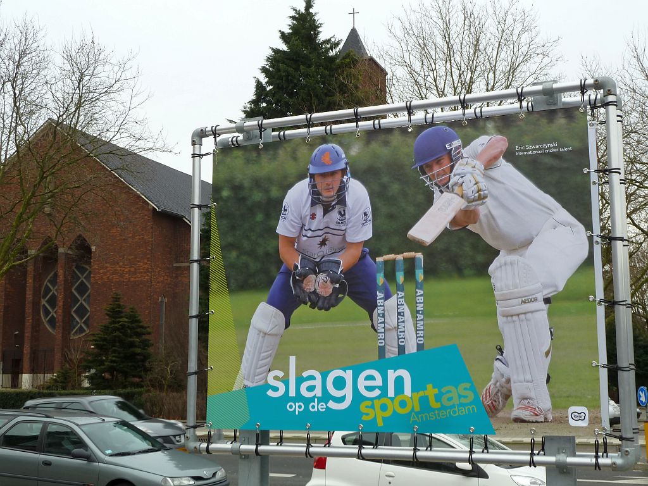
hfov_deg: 39.7
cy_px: 243
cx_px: 324
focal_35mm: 48
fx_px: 899
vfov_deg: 30.3
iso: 80
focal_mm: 7.9
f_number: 3.8
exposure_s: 1/100
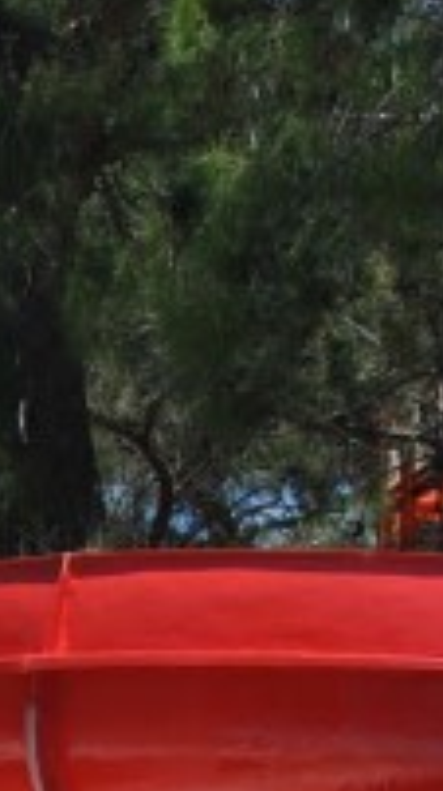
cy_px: 1492
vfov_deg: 10.2
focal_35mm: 197
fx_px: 4131
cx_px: -367
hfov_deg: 6.0
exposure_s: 1/320
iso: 100
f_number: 9
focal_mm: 22
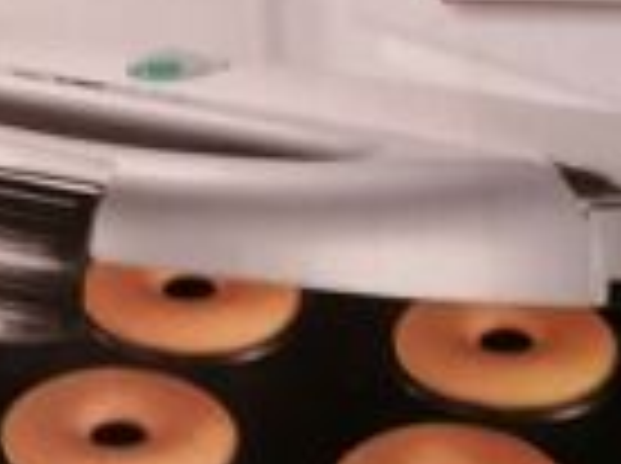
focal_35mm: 94
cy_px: 419
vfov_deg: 15.5
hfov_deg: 19.8
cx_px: -94
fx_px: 1683
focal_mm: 4.75
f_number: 1.8
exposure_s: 1/25
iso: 640
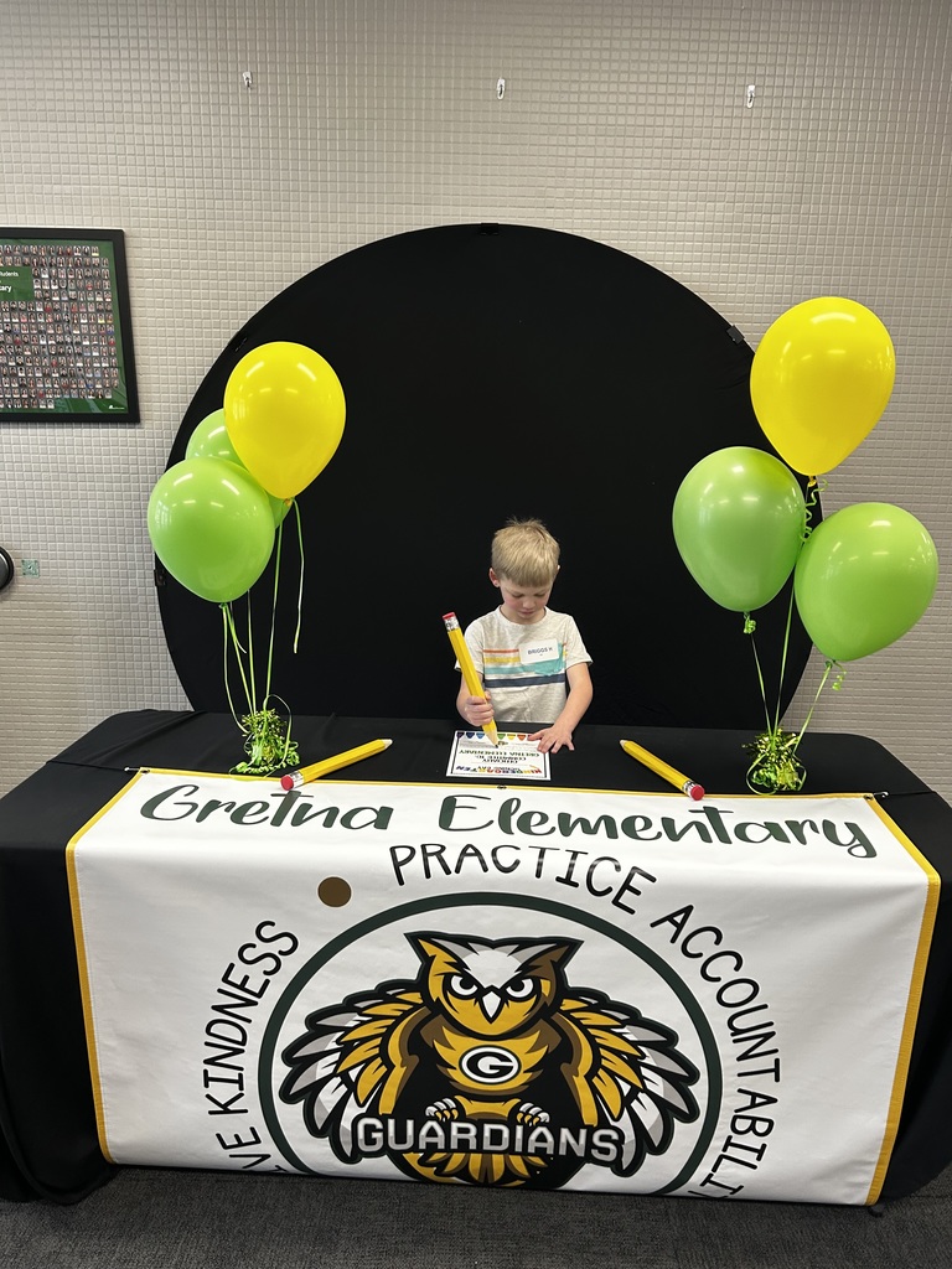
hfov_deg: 53.1
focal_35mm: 26
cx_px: 476
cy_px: 634
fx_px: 953
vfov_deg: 67.3
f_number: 1.5
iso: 125
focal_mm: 5.7
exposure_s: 1/100
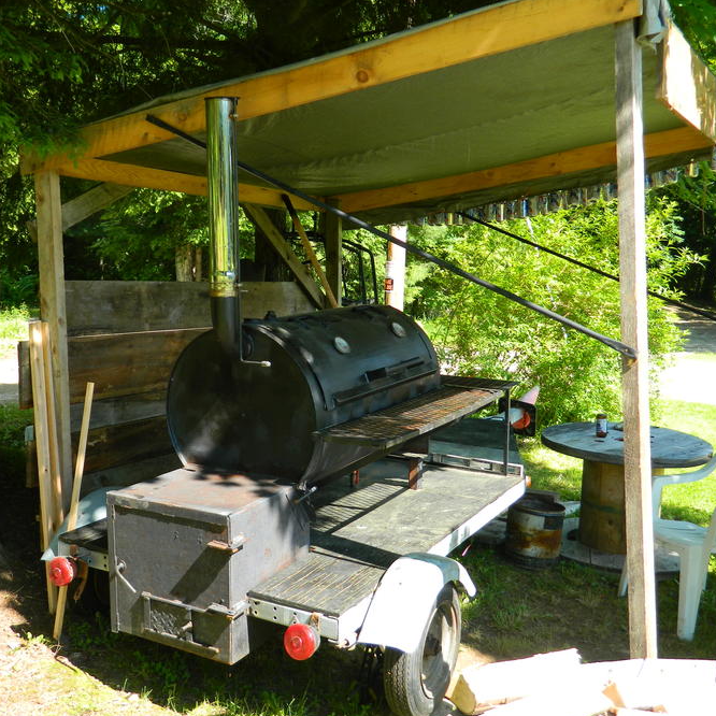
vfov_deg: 44.9
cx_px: 292
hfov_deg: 44.7
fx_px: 866
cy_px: 361
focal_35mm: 37
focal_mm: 5.6
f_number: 3.2
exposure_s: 1/160
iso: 80
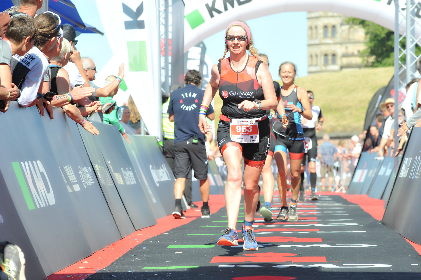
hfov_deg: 11.4
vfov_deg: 7.6
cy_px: 140
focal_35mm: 180
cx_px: 210
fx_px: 2103
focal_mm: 180
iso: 800
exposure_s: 1/800
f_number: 9
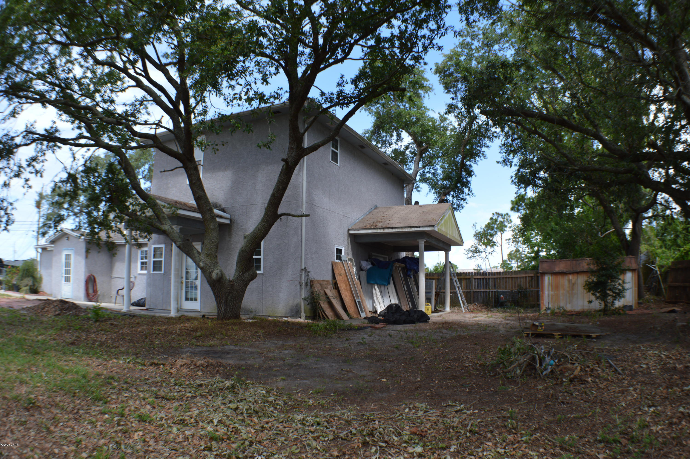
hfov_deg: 57.3
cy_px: 230
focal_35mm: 33
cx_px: 345
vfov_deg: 39.9
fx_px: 632
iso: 100
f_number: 6.3
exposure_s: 1/160
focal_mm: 22
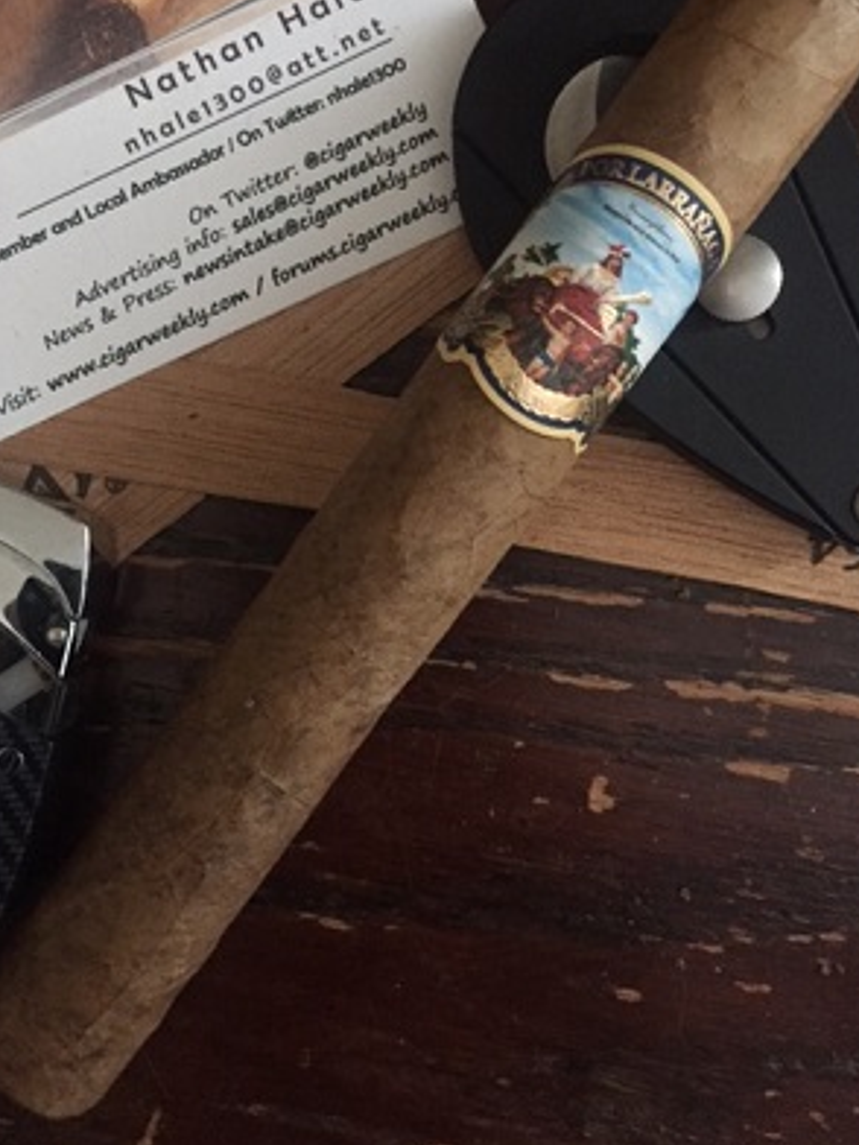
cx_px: 425
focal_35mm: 34
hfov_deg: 41.8
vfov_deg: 53.8
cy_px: 502
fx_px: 1125
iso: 320
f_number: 2.2
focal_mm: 4.15
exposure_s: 1/15
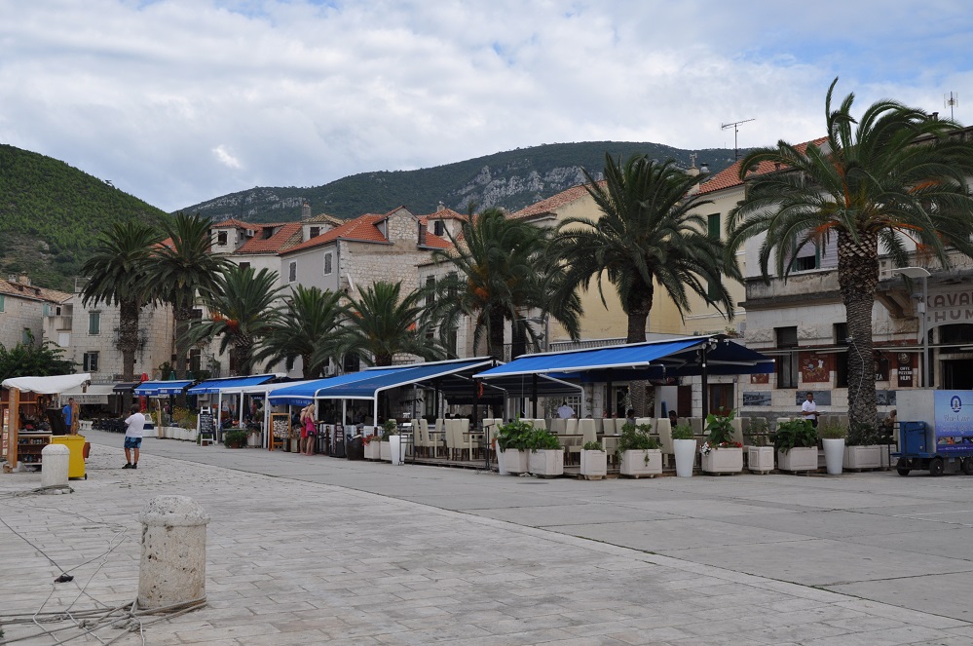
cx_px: 486
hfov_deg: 49.6
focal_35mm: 39
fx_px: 1053
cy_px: 323
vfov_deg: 34.1
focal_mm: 26
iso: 500
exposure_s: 1/500
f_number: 11
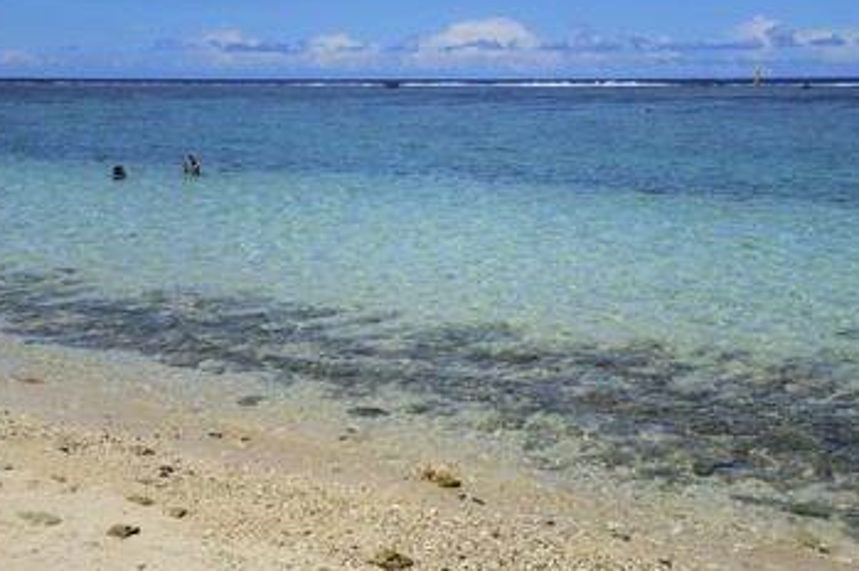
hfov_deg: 37.5
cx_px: 443
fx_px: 1263
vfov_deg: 25.4
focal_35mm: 53
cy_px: 234
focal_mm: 44
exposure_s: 1/250
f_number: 18
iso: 200
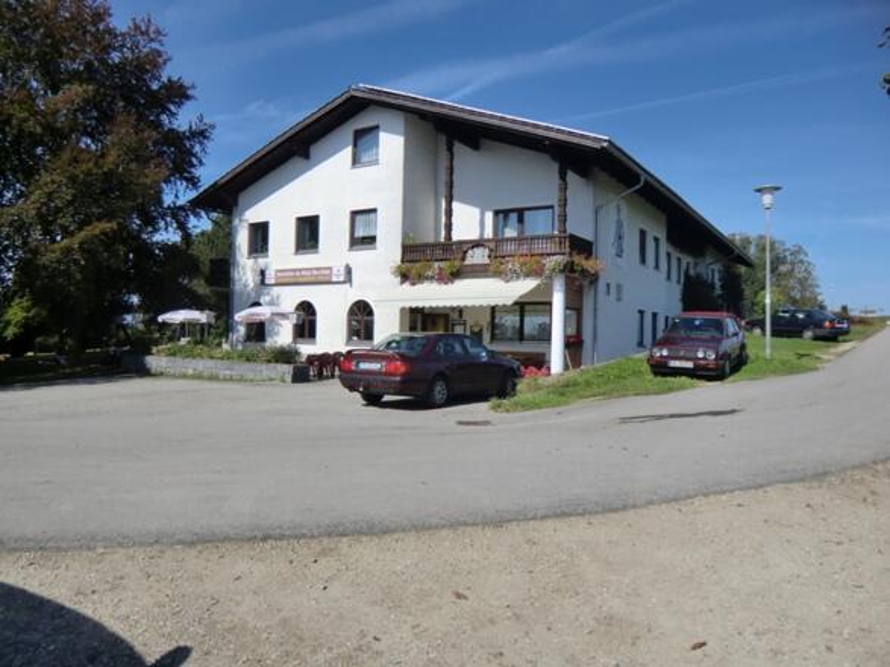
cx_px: 445
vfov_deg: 56.8
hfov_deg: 71.6
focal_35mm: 24
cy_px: 334
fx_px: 617
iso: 64
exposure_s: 1/250
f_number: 7.5
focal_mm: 4.3
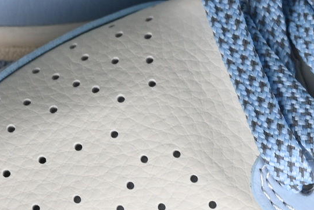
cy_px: -73
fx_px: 3375
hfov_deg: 5.3
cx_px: 454
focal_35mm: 387
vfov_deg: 3.5
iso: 160
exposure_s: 1/80
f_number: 7.1
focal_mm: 50
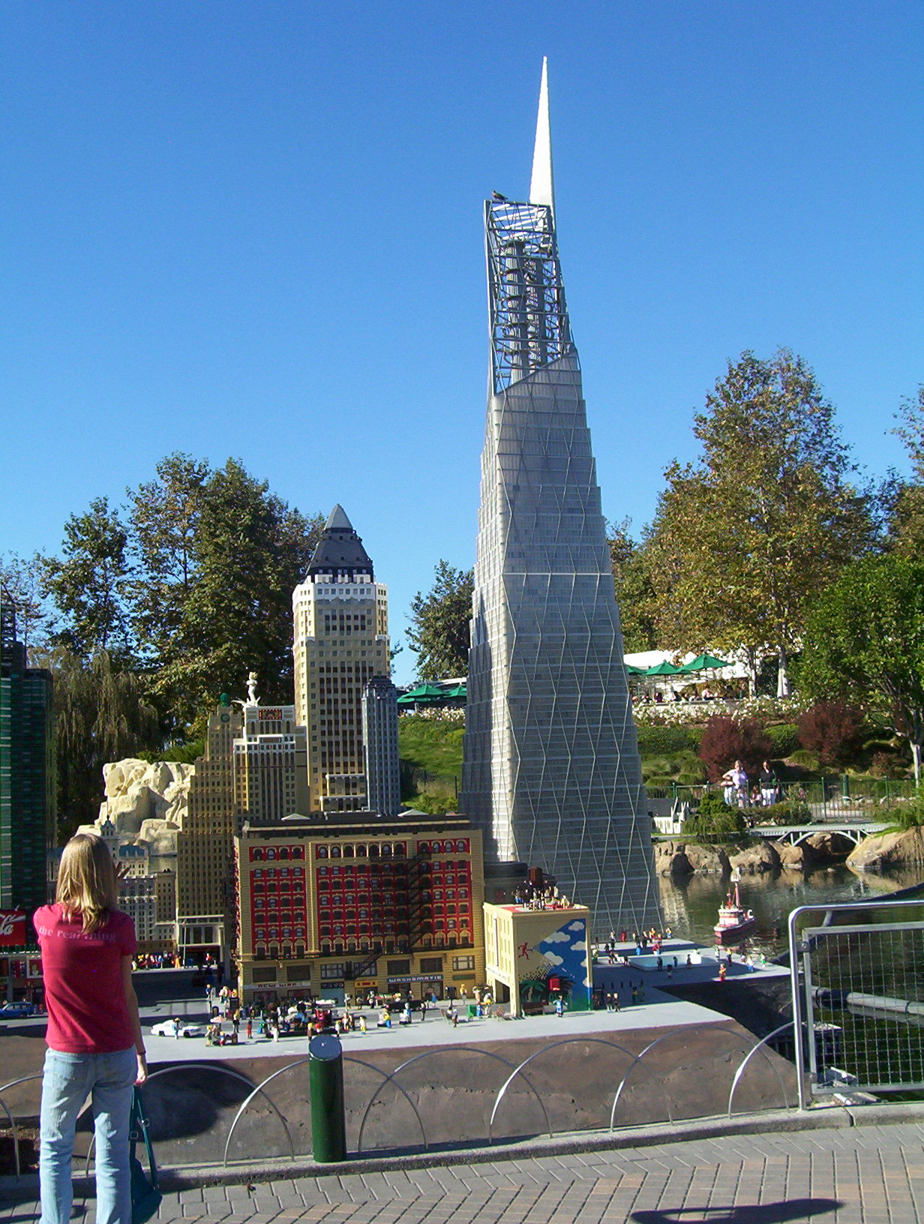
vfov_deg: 43.8
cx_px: 462
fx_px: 1524
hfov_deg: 33.7
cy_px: 612
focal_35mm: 43
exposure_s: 1/512
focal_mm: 5.77
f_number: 5.17
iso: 100
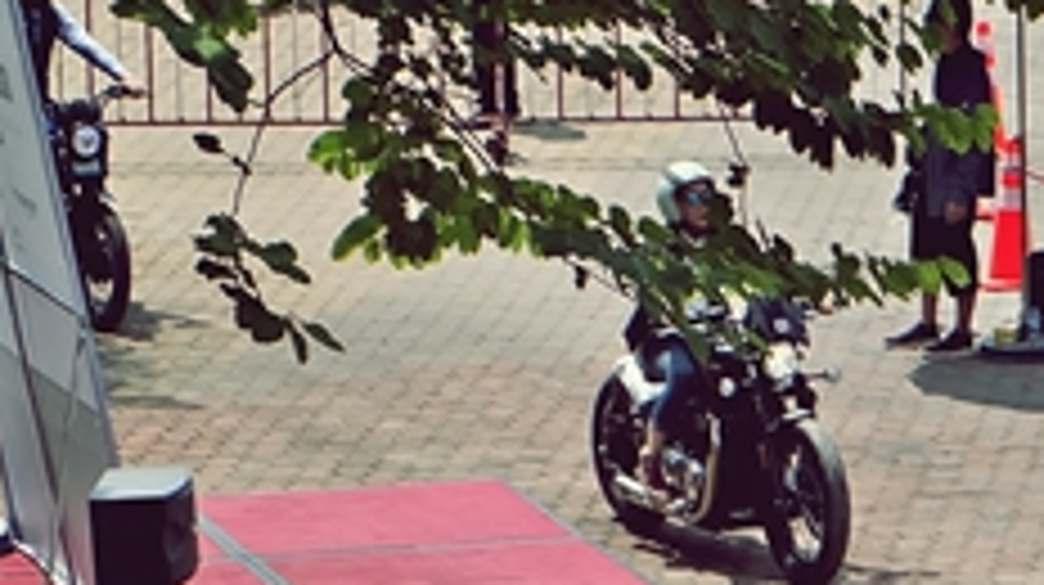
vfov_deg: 4.0
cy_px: 554
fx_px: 8435
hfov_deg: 6.9
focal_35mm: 305
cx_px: 1706
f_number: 8
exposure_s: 1/320
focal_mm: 50
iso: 200
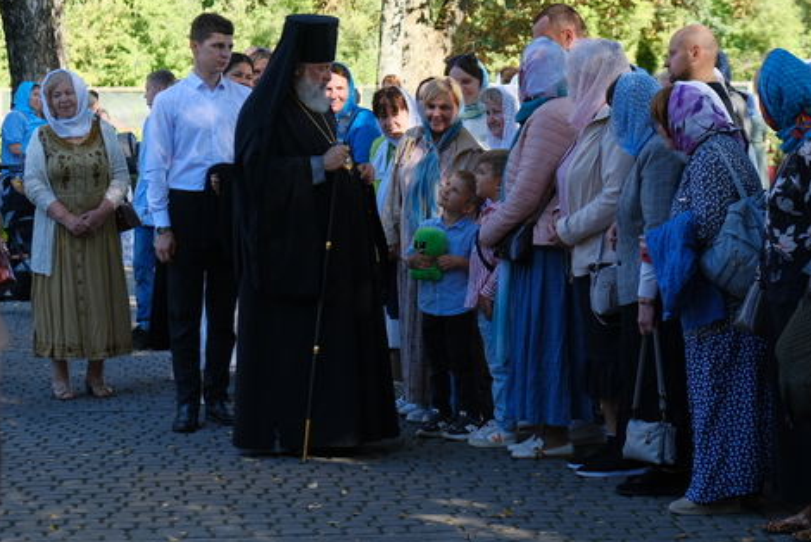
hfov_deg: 18.1
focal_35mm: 113
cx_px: 437
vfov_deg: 12.1
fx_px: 2547
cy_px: 179
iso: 640
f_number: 4
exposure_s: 1/600
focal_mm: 55
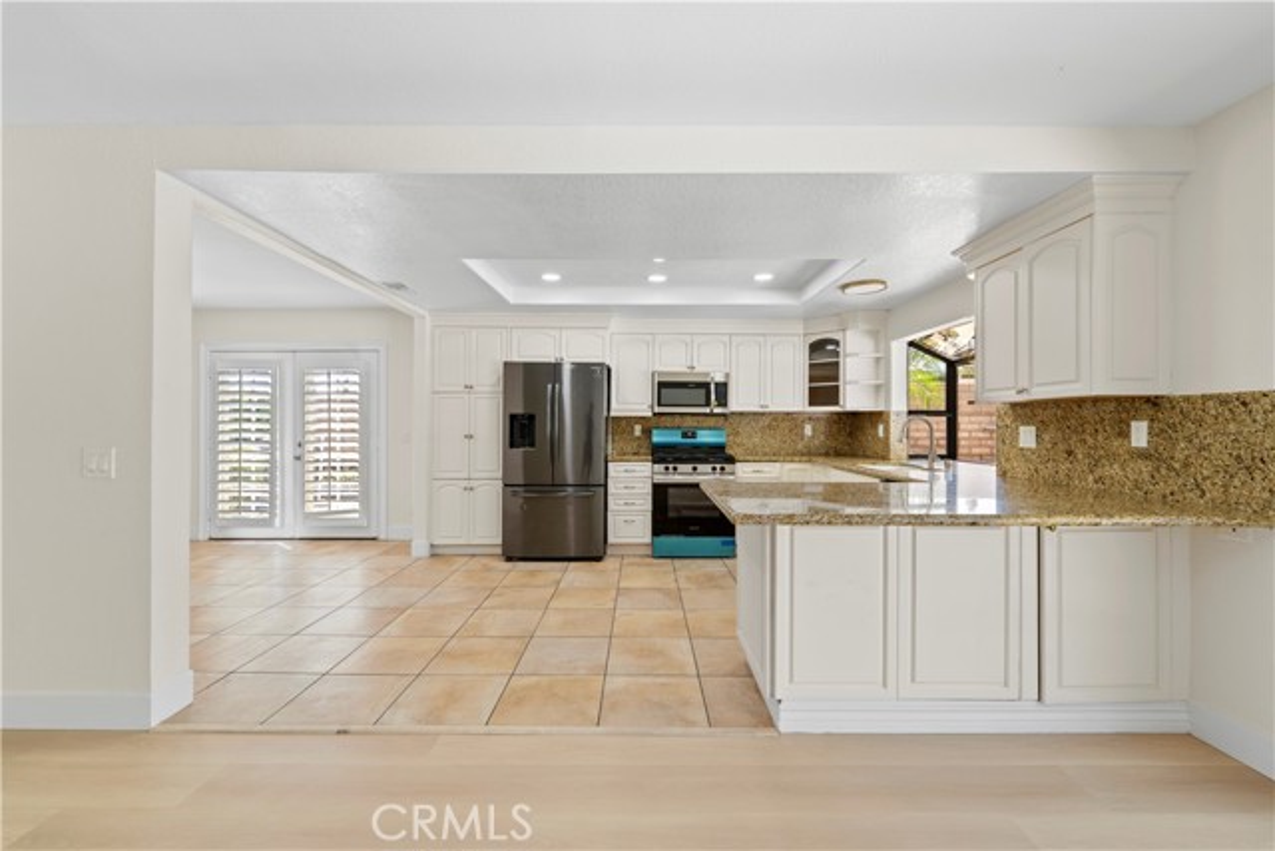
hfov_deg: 104.2
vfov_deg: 81.2
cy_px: 426
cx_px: 638
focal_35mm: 14
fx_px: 496
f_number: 9
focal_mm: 14
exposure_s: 1/25
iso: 100
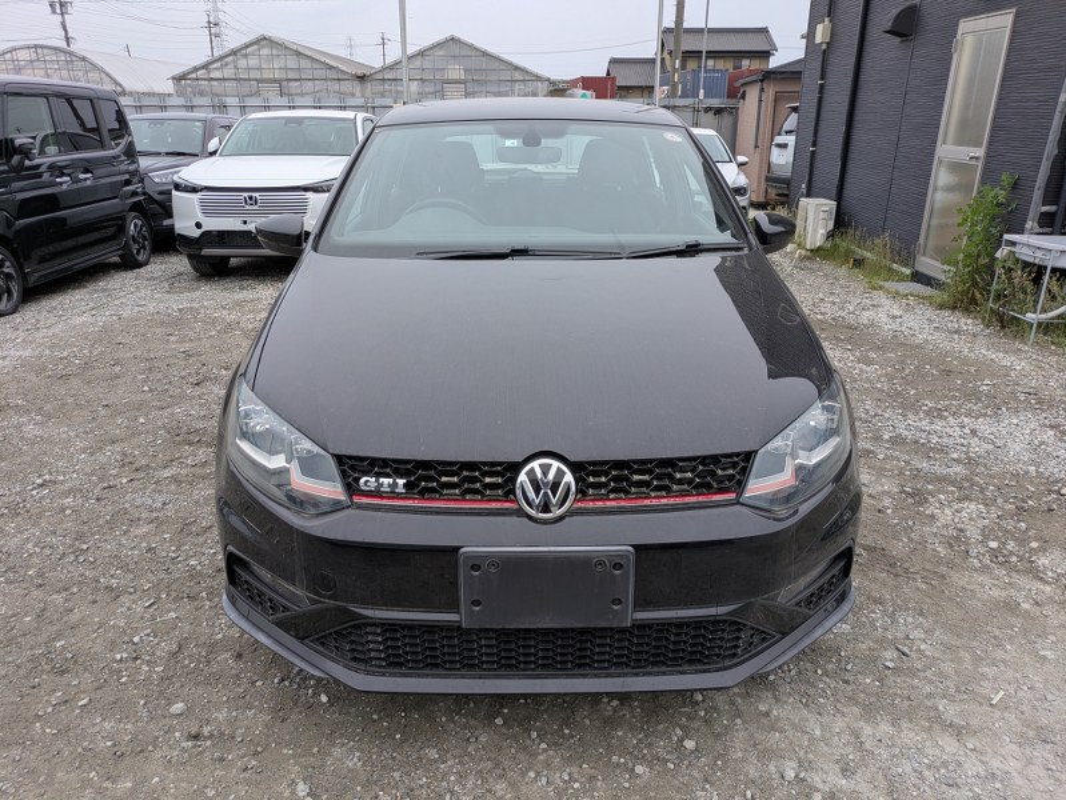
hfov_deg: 69.4
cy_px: 400
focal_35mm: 25
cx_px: 533
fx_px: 770
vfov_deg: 54.9
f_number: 1.89
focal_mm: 5.43
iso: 73
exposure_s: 1/120
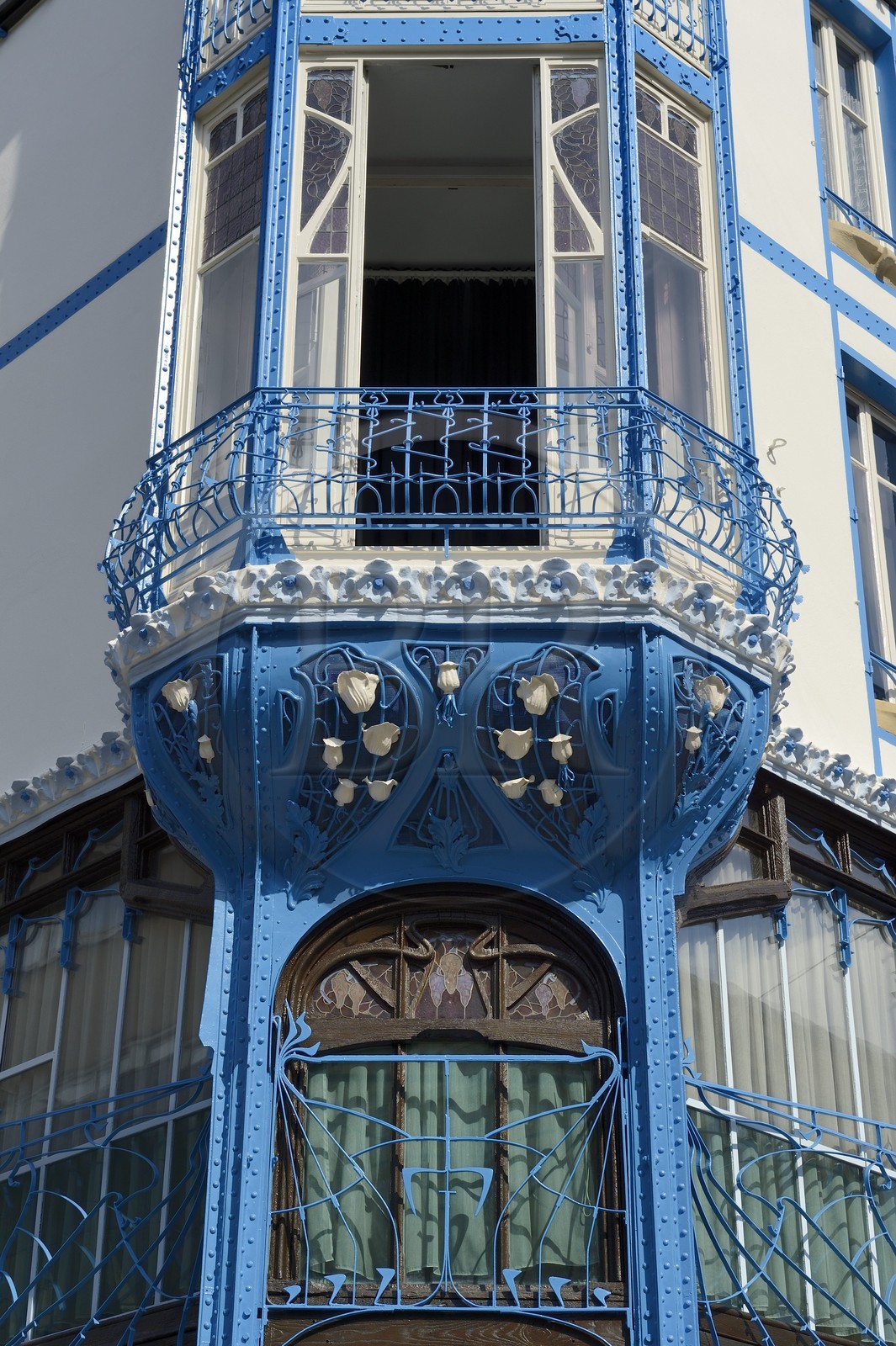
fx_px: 2168
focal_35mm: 58
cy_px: 673
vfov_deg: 34.5
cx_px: 448
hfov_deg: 23.4
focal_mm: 58
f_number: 11
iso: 200
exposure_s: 1/320
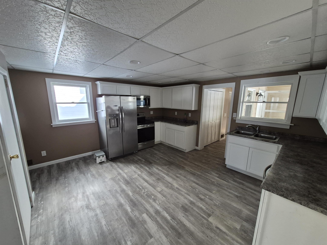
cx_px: 164
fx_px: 123
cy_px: 122
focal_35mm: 13
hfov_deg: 106.2
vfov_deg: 89.9
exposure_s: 1/60
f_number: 2.2
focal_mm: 1.74
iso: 200
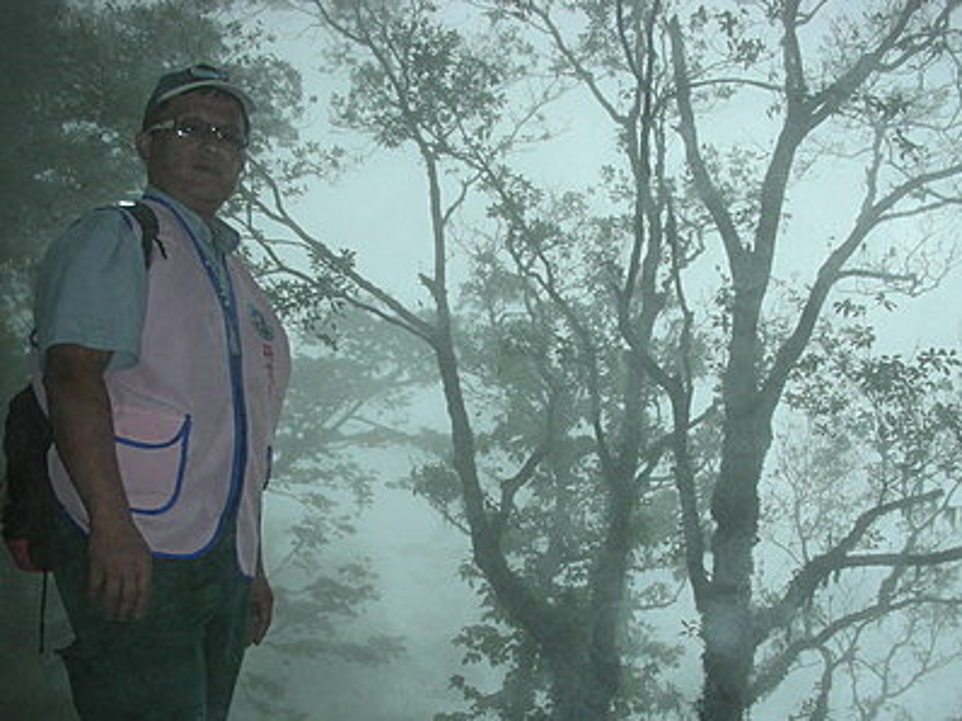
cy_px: 442
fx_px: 1222
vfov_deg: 32.7
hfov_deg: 42.9
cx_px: 527
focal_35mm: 44
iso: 50
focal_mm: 5.8
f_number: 3
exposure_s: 1/449
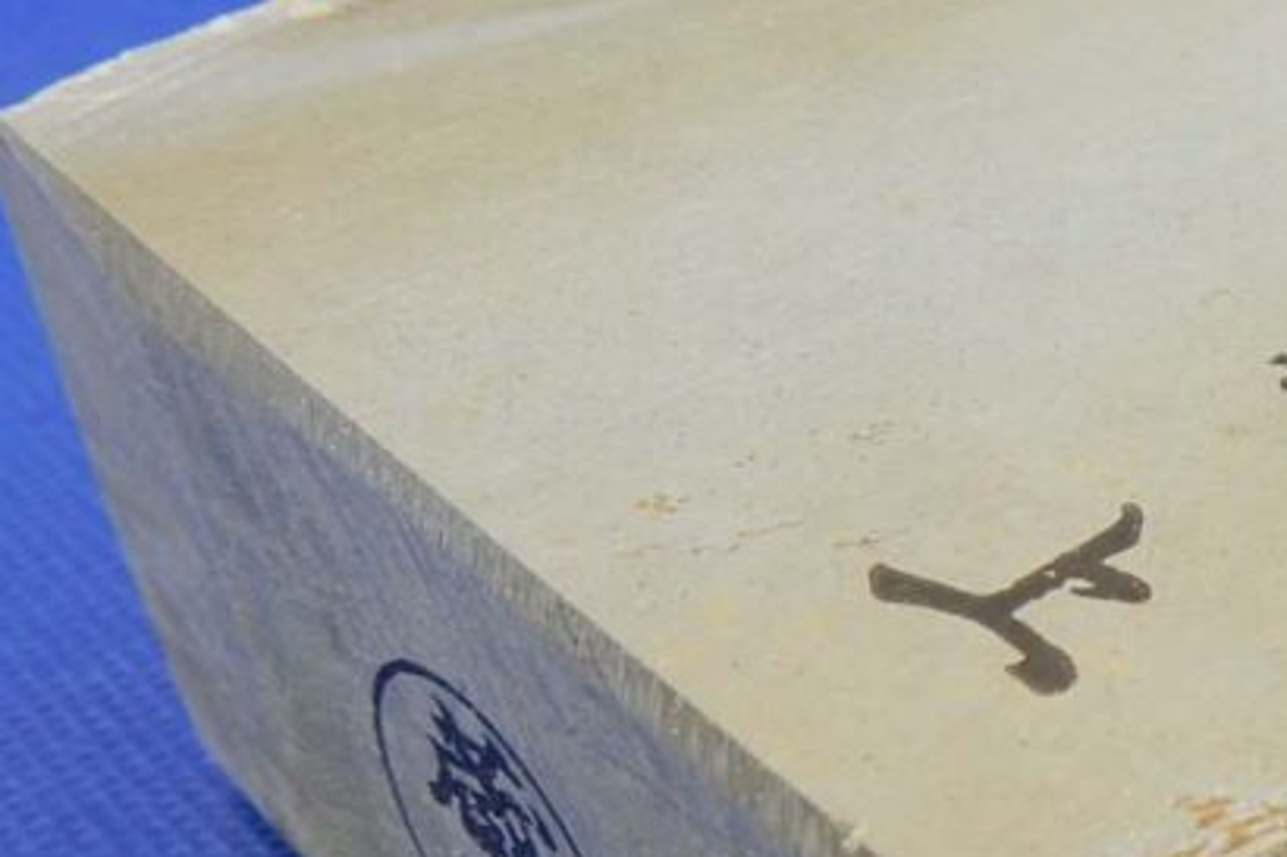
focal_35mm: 65
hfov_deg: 27.7
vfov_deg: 20.8
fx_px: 2323
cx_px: 1482
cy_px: 574
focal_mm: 4.5
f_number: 3.7
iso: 125
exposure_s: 1/100
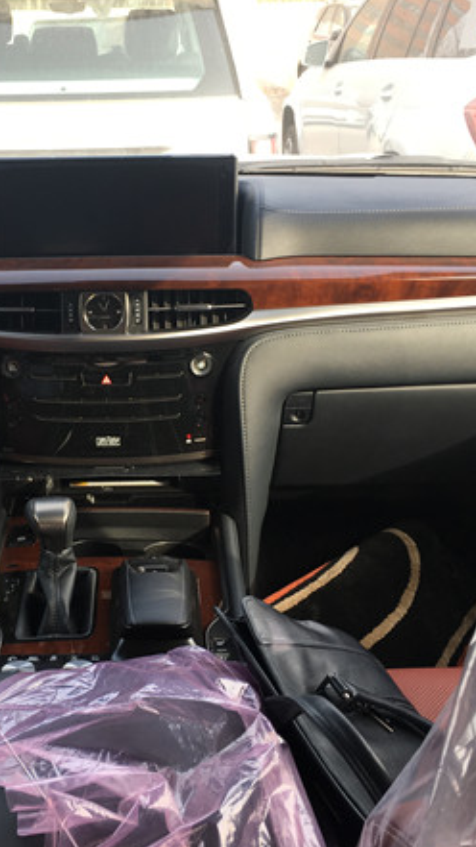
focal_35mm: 43
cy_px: 426
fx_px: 965
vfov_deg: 47.4
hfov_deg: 27.4
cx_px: 136
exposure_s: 1/100
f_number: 2.2
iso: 25
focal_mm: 4.15
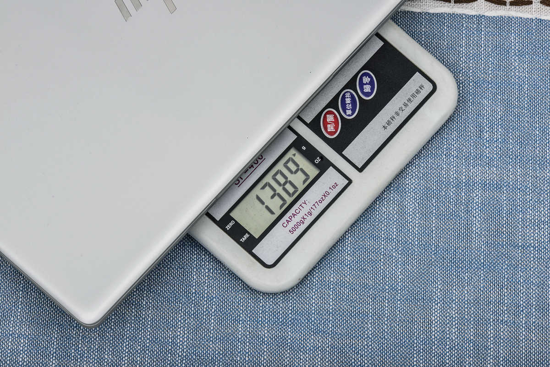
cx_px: 275
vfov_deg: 13.1
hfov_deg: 19.4
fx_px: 1605
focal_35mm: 105
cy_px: 184
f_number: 16
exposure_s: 1/160
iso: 320
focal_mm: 105
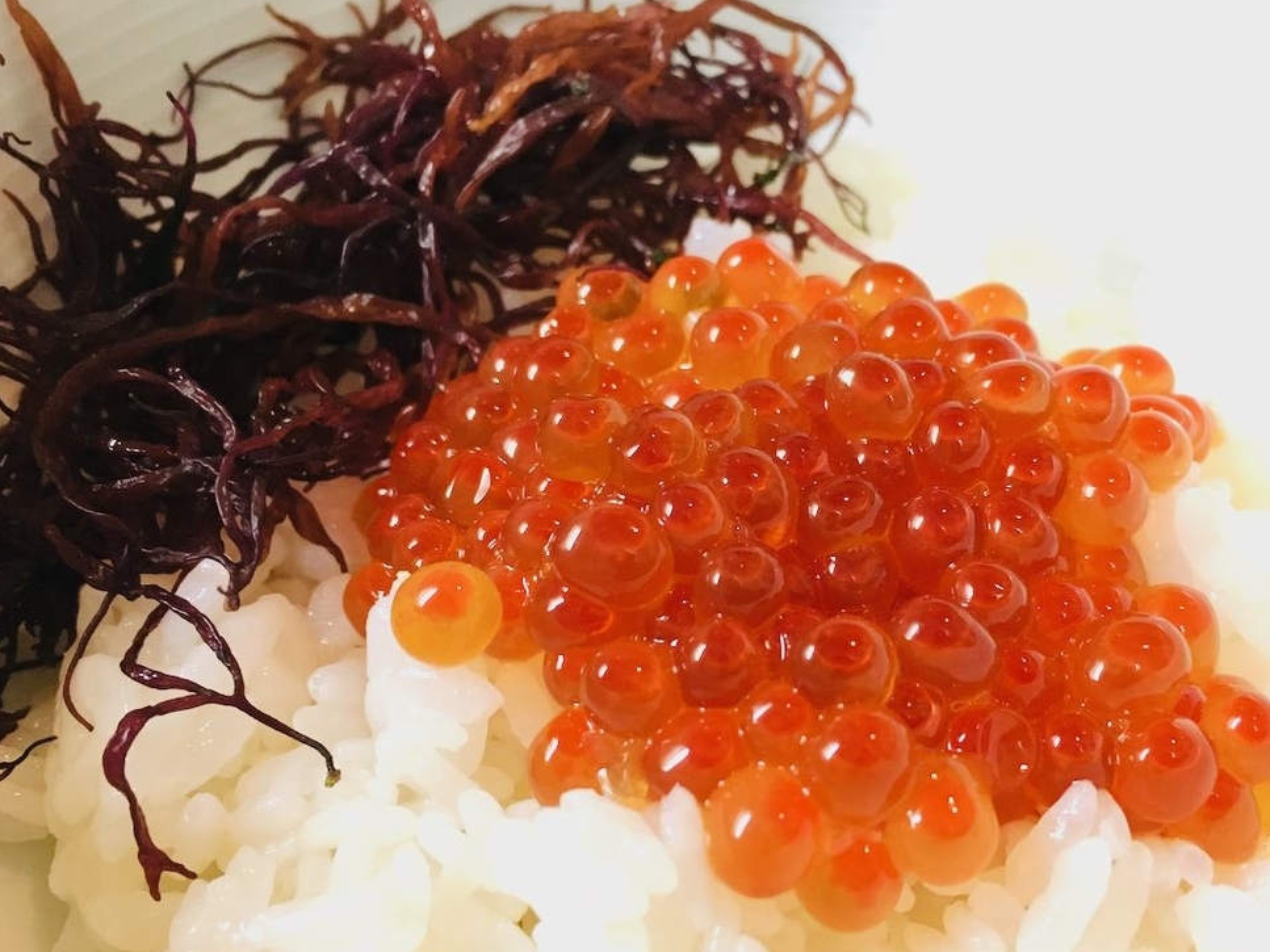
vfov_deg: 39.5
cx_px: 738
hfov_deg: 51.1
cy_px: 553
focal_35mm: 36
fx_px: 1321
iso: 200
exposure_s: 1/25
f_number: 2.2
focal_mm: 4.15
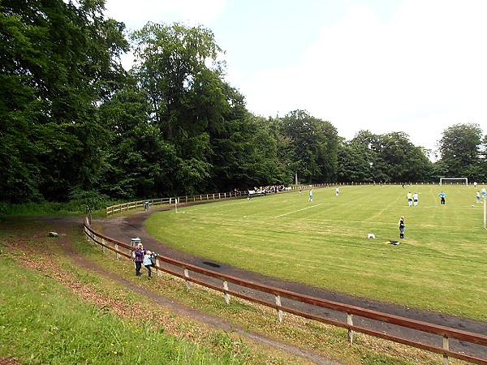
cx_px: 244
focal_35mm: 24
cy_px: 182
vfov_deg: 56.8
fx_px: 338
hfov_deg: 71.6
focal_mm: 4.2
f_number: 7.9
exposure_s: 1/50
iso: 80
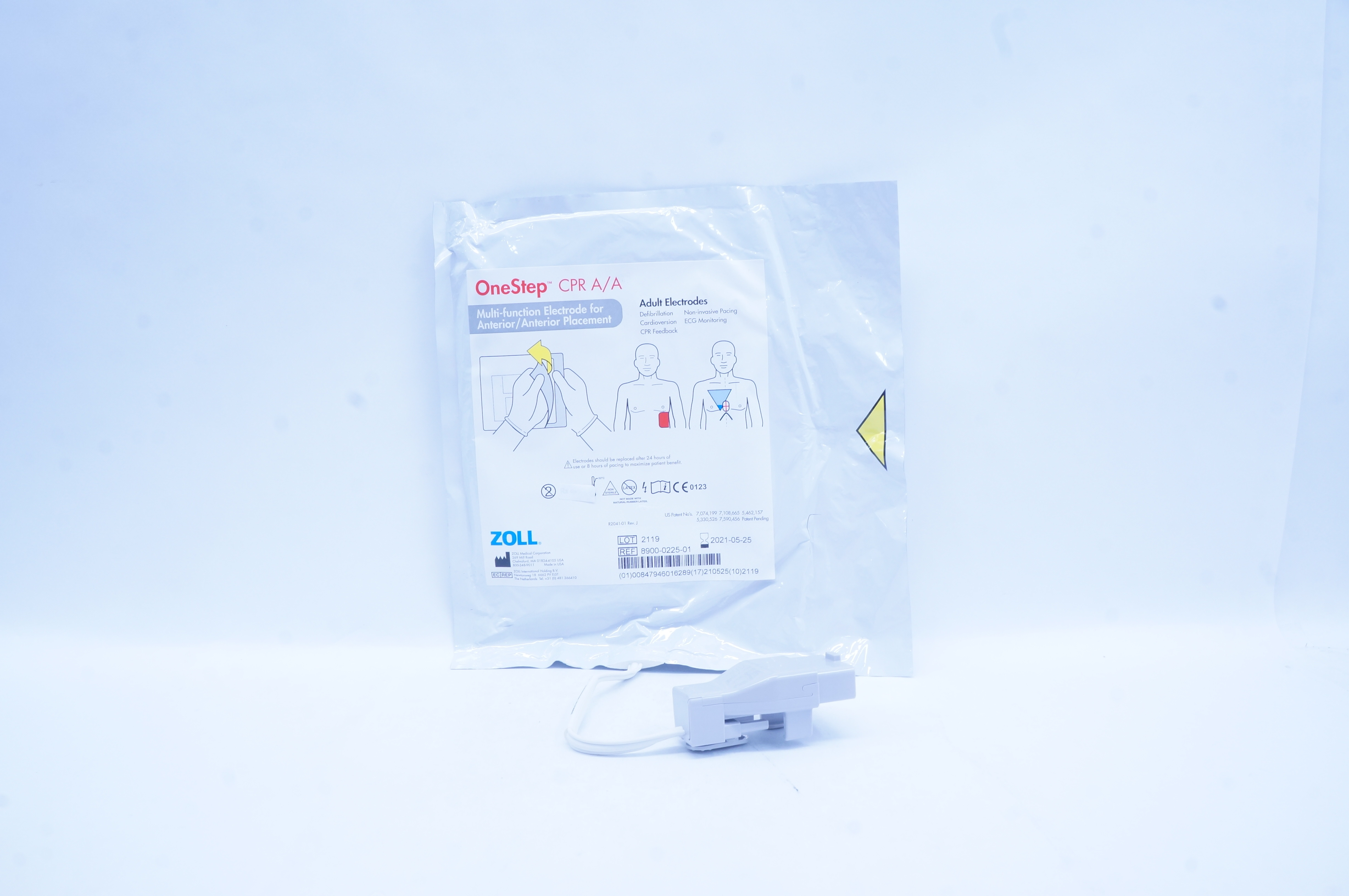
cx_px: 674
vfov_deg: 47.8
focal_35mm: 27
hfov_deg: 67.4
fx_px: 1011
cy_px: 448
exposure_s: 1/10
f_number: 14
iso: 400
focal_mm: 18
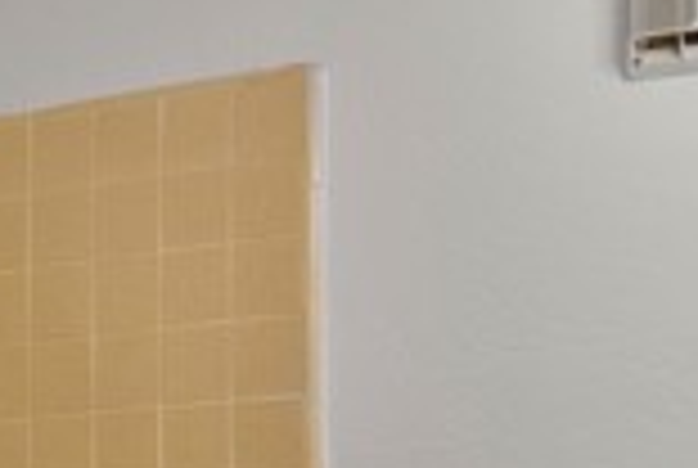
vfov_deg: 19.0
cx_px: 446
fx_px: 1282
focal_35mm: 66
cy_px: 628
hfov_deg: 30.3
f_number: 5.6
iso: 1600
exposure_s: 1/50
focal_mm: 16
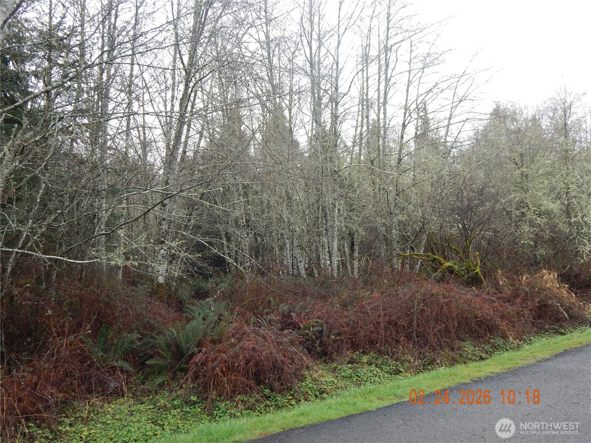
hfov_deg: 63.4
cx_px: 296
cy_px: 222
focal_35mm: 28
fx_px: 478
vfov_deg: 49.7
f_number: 3.2
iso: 125
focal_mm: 5.1
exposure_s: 1/200
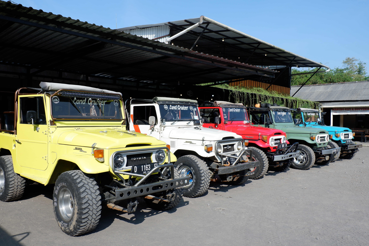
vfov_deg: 45.0
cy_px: 123
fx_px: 297
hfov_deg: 63.7
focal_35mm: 29
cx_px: 184
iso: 200
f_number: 7.1
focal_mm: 19.2
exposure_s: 1/450
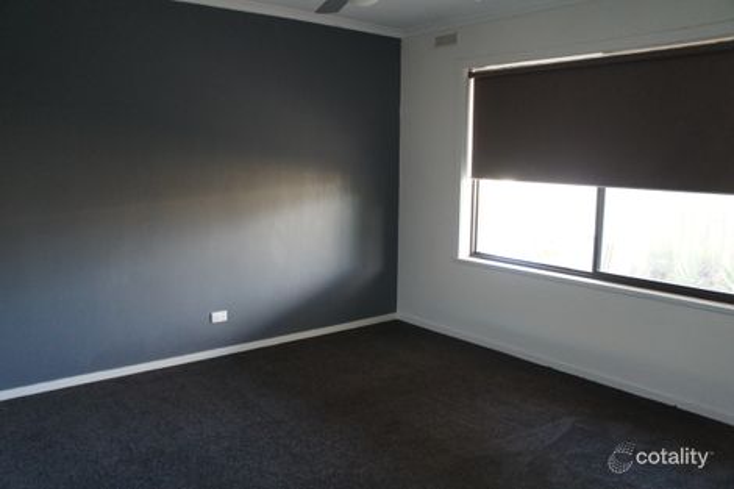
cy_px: 244
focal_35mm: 27
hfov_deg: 67.4
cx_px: 367
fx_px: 550
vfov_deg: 47.9
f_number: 3.5
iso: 1600
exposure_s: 1/60
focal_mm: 18
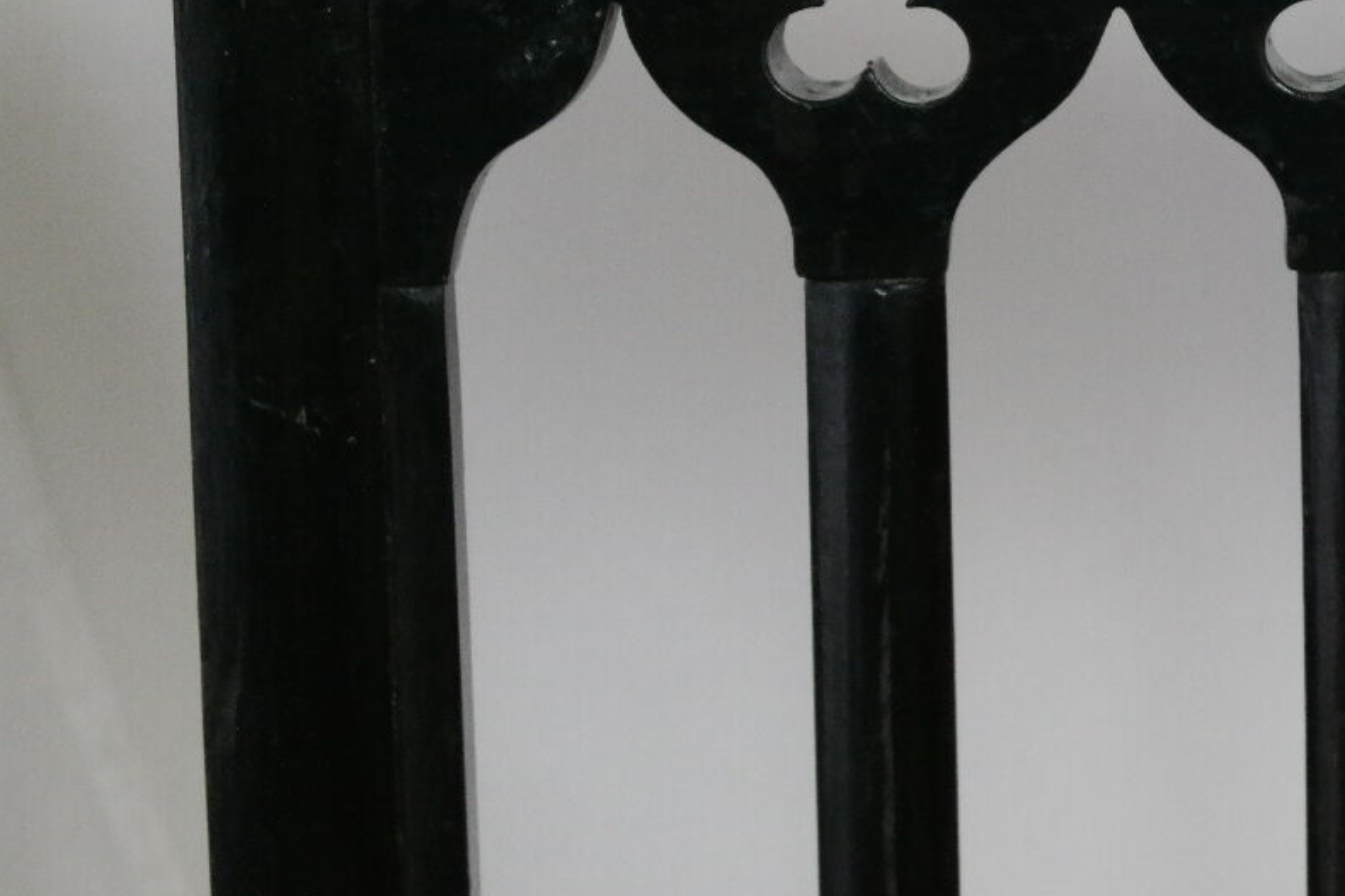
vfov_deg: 9.1
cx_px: 1326
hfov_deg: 13.4
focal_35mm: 151
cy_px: 223
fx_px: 5639
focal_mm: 45
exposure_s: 1/80
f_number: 5
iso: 1600
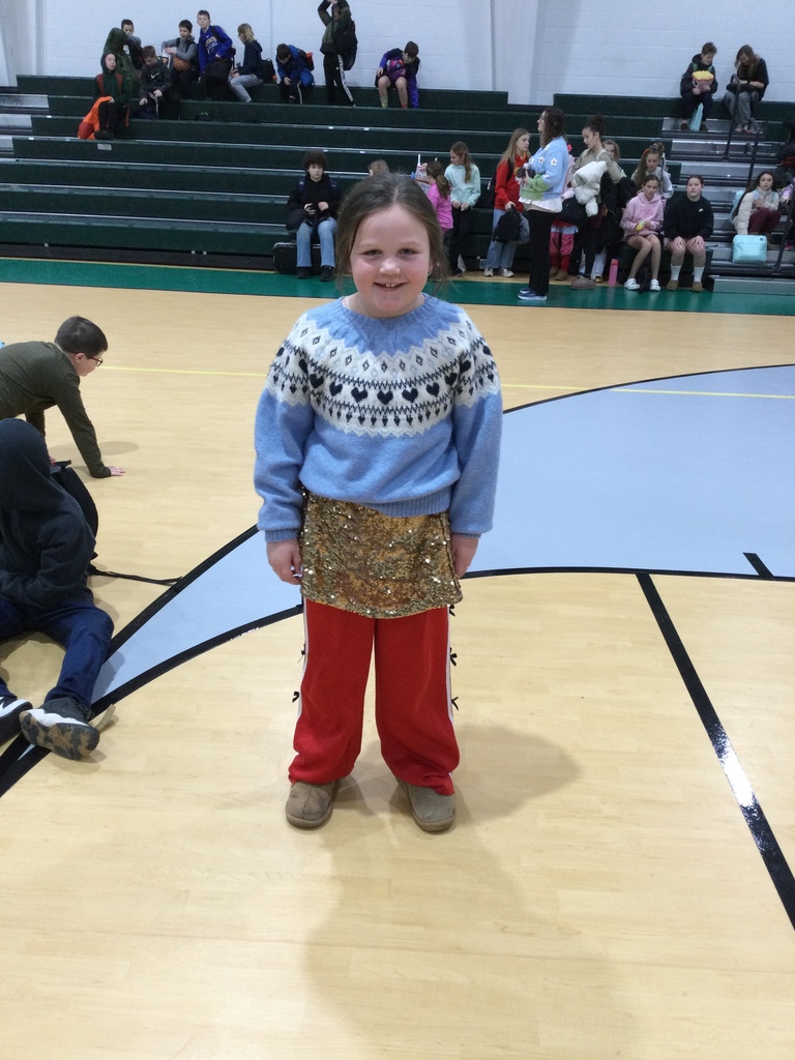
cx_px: 398
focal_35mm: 31
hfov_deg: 45.4
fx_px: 949
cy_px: 530
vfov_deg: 58.4
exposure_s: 1/30
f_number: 2.4
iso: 80
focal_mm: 3.3
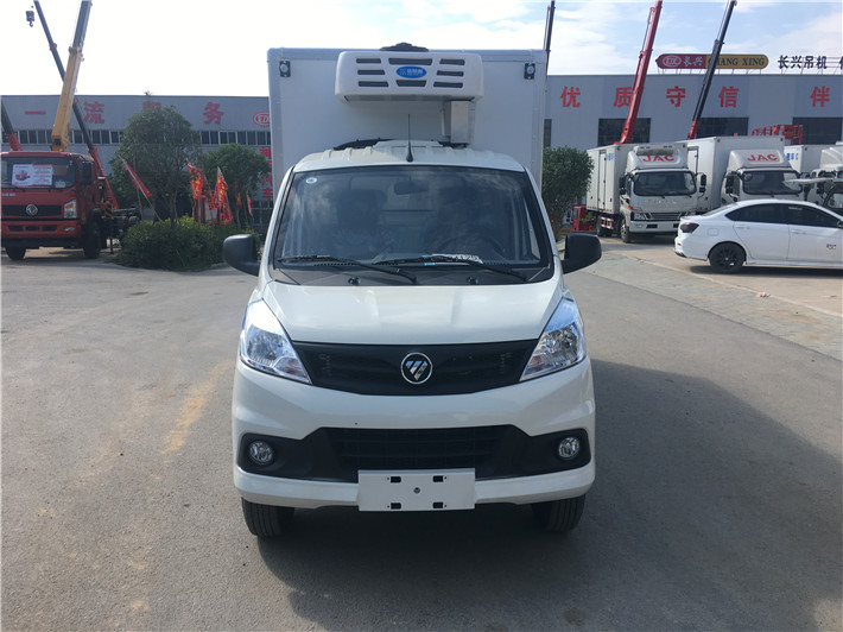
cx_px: 422
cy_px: 316
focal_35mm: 29
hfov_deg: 61.7
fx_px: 706
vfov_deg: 48.2
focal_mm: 4.15
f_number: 2.2
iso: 25
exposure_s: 1/962
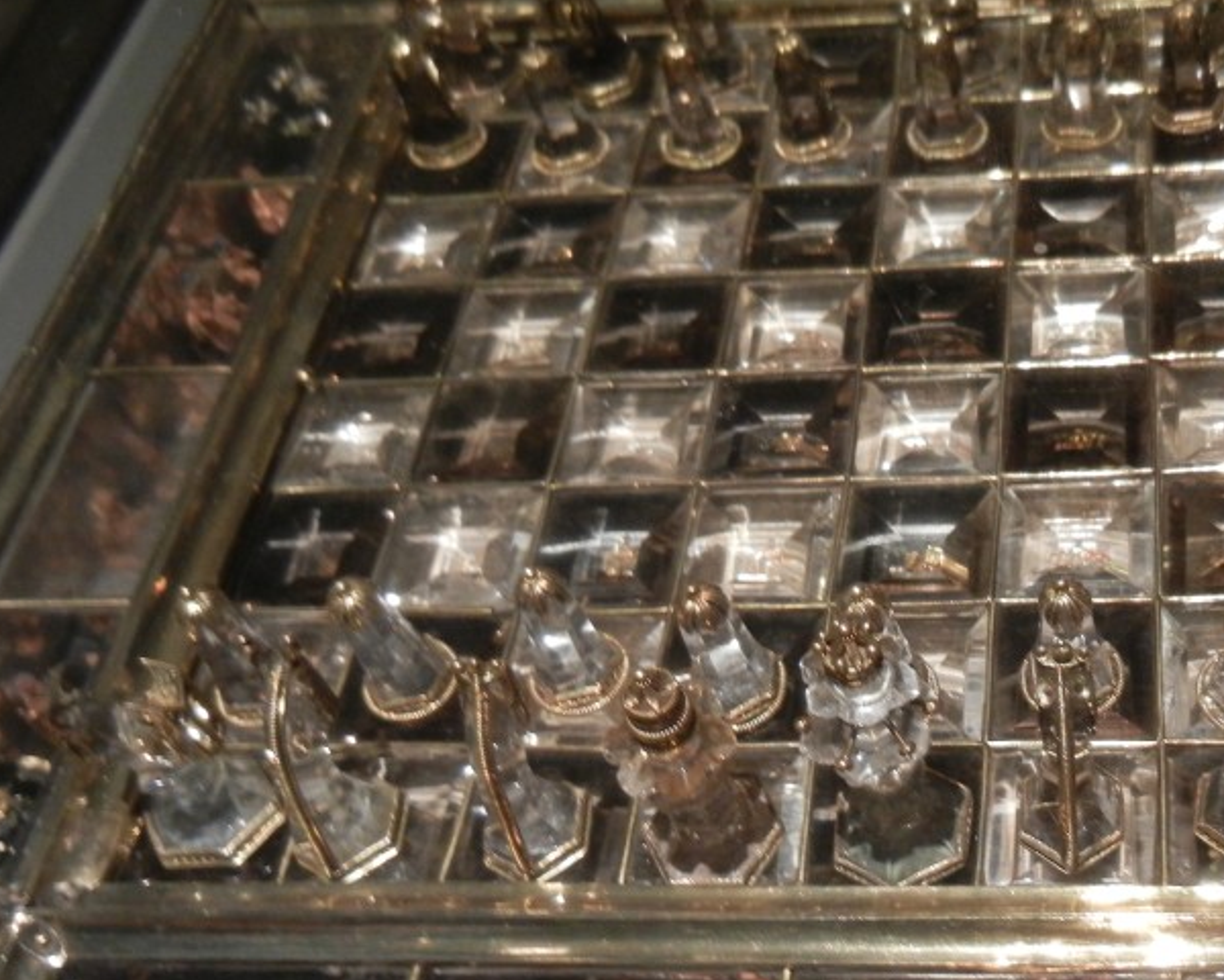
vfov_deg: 30.3
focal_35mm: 50
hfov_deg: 36.0
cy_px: 502
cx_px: 998
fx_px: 1811
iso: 400
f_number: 3.5
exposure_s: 1/22.5
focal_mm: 5.4
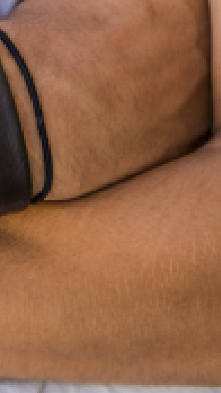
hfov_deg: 4.0
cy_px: -508
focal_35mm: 304
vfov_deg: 6.8
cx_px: -172
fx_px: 3166
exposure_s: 1/200
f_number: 3.2
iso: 250
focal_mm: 55
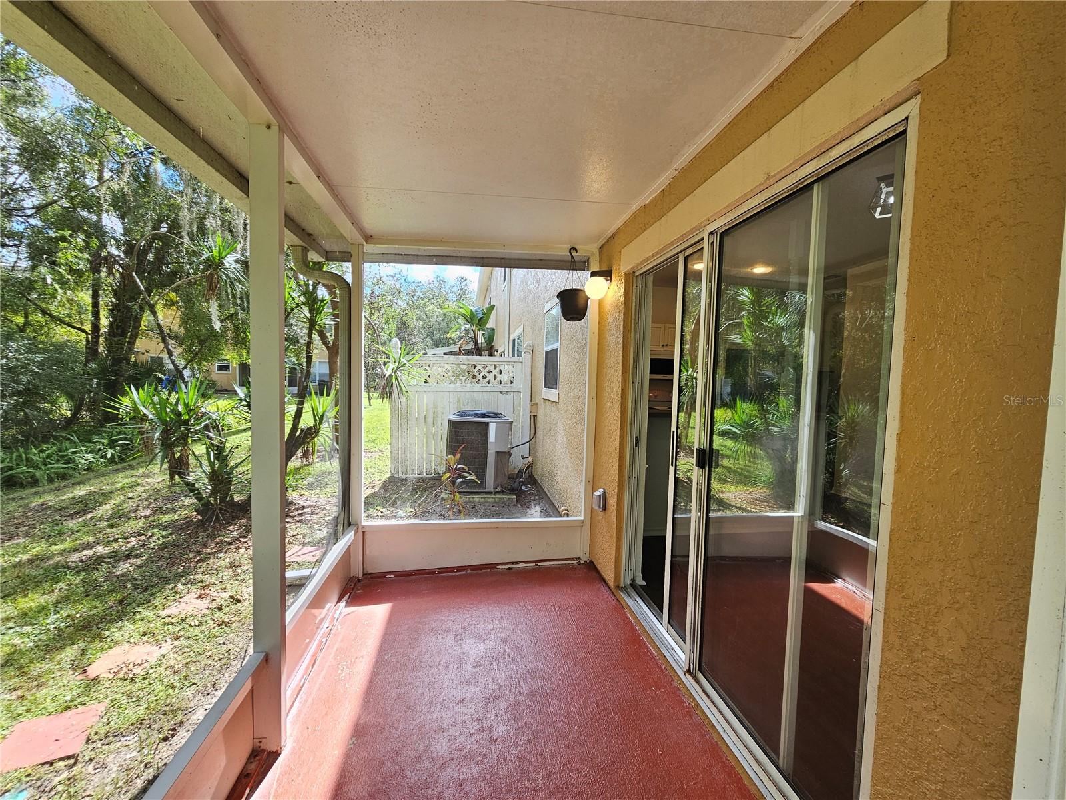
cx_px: 533
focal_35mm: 13
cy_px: 400
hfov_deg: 106.2
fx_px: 400
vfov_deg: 89.9
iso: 50
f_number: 2.2
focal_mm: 2.2
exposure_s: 1/137
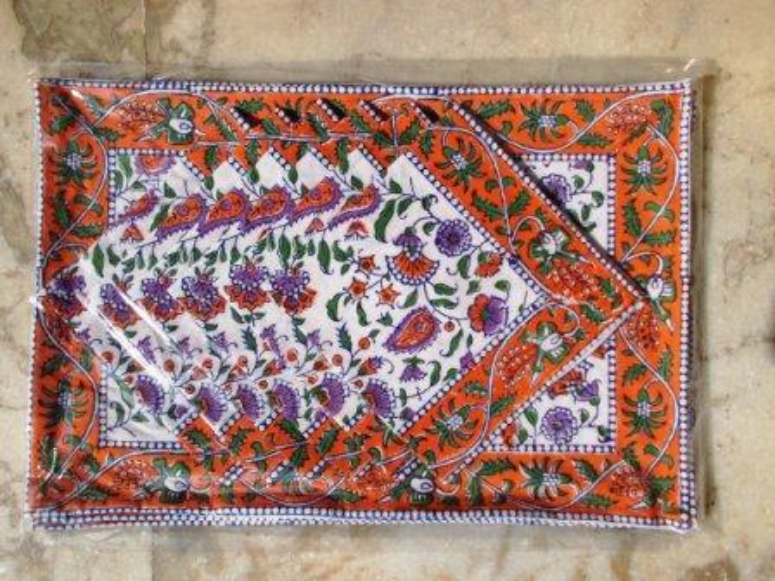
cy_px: 290
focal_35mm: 30
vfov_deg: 46.8
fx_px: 672
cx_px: 388
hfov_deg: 60.0
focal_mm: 5.3
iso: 80
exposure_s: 1/200
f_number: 8.6
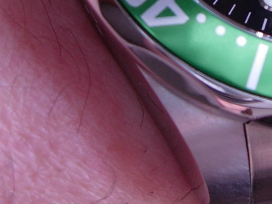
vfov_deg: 13.0
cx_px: 296
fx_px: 865
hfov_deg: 17.3
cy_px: -60
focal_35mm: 110
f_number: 2.8
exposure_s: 1/43.9
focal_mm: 7.8
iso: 64
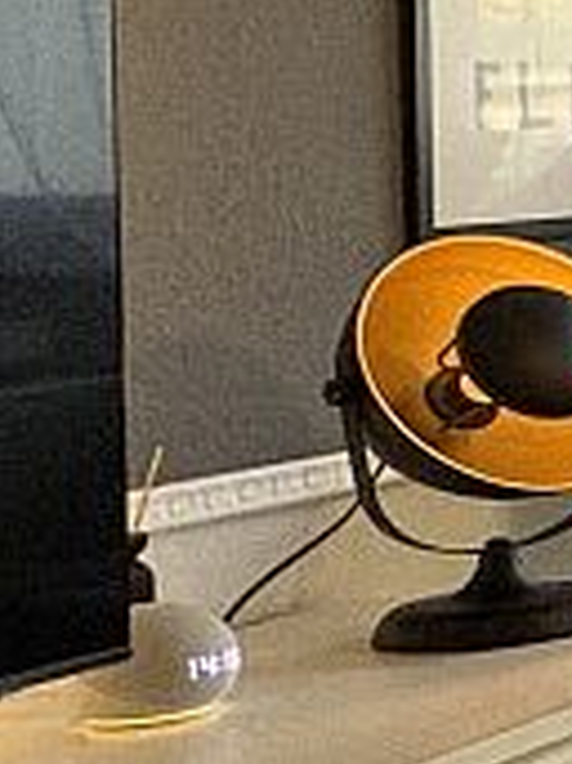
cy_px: 165
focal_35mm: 105
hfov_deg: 7.7
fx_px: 2316
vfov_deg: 18.6
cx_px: 2422
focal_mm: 2.22
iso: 125
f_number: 2.2
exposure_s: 1/100
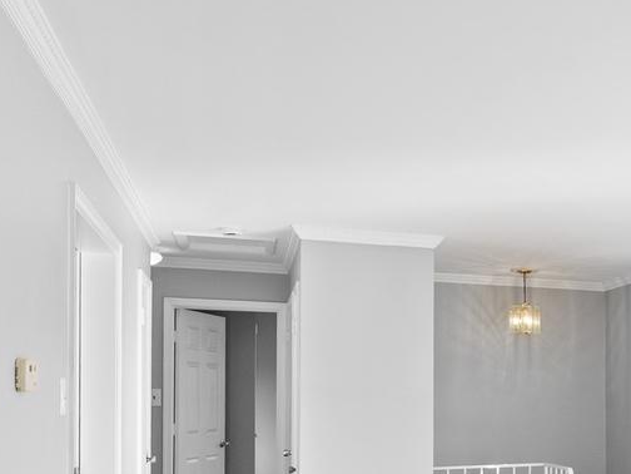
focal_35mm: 44
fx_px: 802
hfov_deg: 37.9
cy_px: 428
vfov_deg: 31.3
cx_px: 642
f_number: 8
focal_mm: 16
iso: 800
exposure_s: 1/60
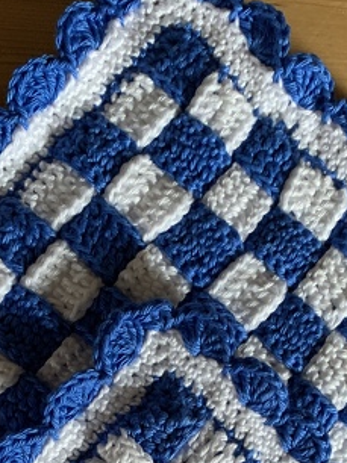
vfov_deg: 26.4
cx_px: 176
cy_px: 504
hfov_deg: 21.6
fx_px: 910
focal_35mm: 68
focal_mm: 4.25
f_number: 1.8
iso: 320
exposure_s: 1/25
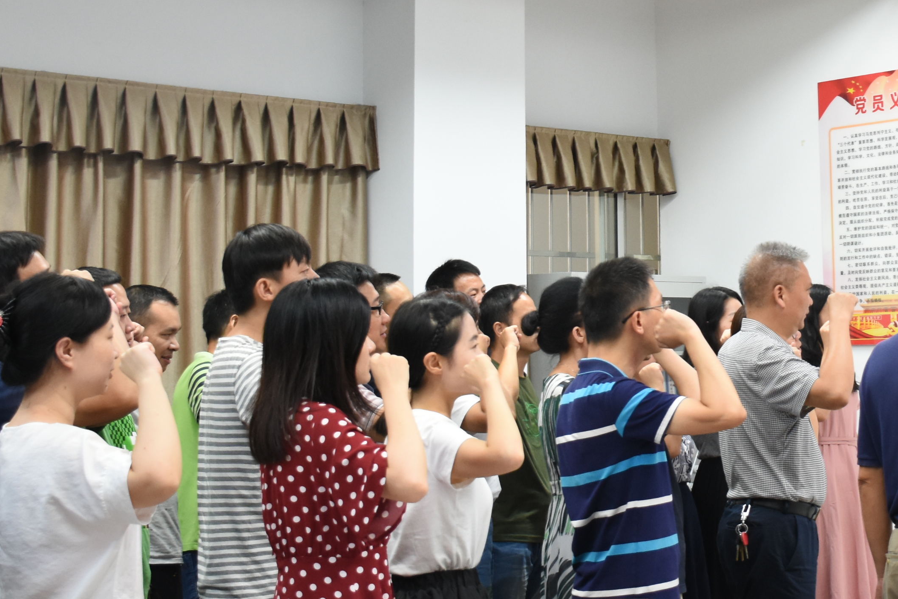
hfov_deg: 30.8
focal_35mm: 64
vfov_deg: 20.9
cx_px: 691
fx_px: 1597
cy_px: 86
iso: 800
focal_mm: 20
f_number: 3.5
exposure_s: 1/25
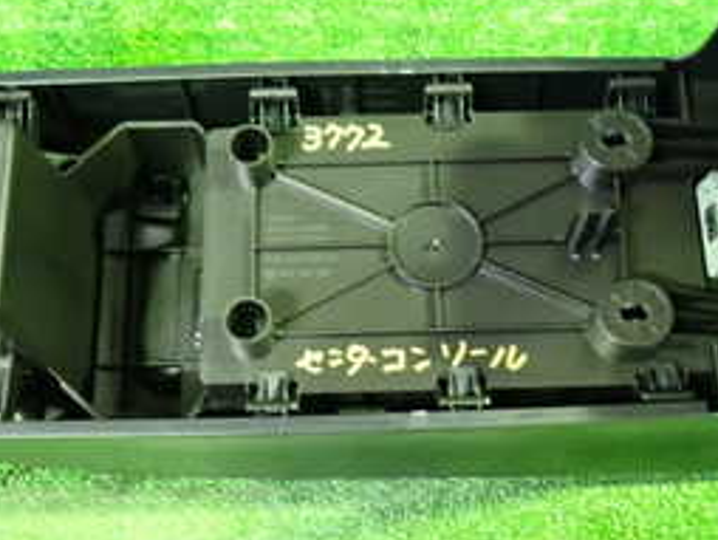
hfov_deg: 32.7
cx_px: 373
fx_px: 1225
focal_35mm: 59
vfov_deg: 24.8
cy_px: 212
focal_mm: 4.5
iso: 800
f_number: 2
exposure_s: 1/13
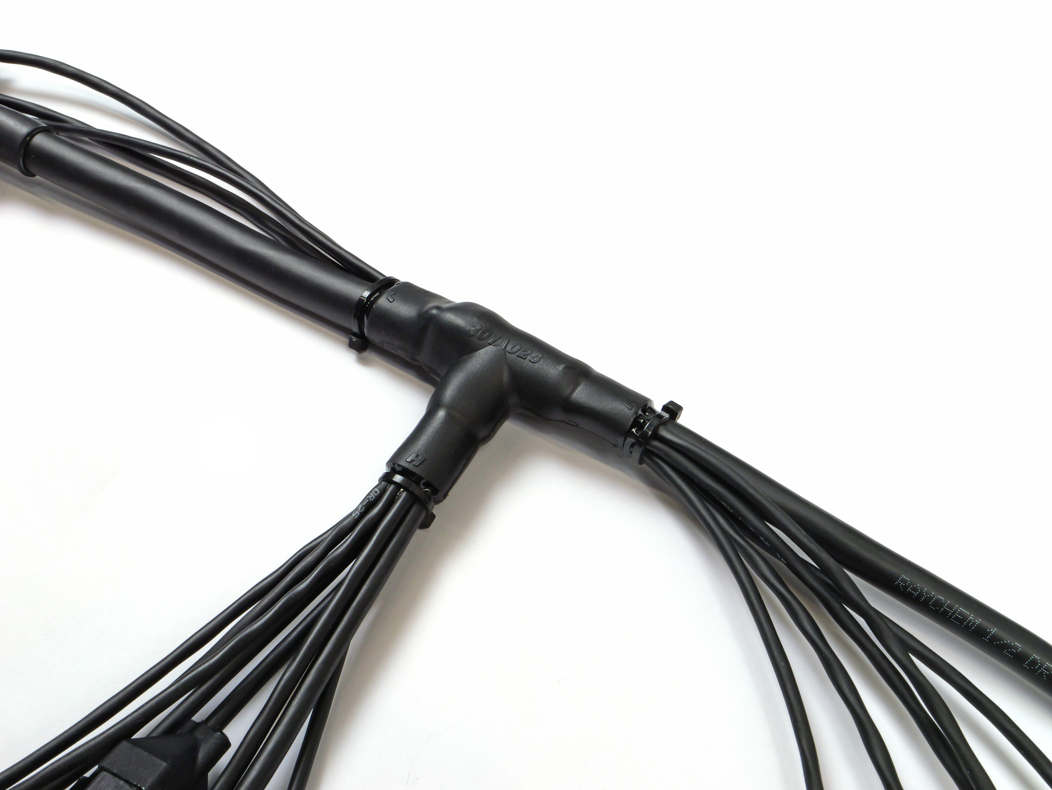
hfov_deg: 51.3
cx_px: 526
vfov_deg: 39.7
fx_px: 1094
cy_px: 395
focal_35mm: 36
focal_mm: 18
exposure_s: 1/40
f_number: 16
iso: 400
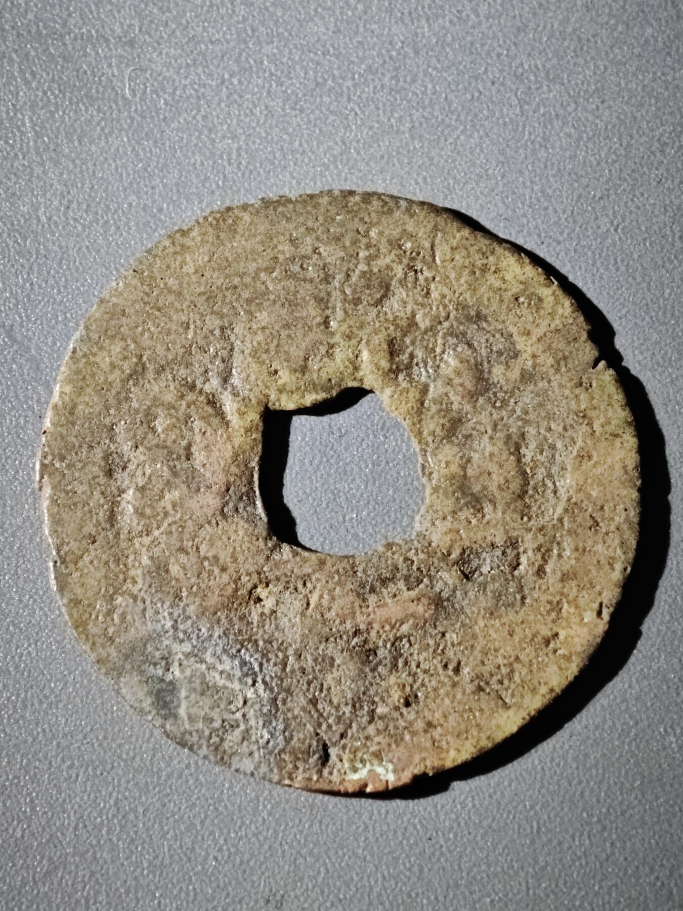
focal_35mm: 110
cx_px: 342
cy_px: 456
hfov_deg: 13.5
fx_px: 2894
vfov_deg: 17.9
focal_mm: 9
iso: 500
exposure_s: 1/120
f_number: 2
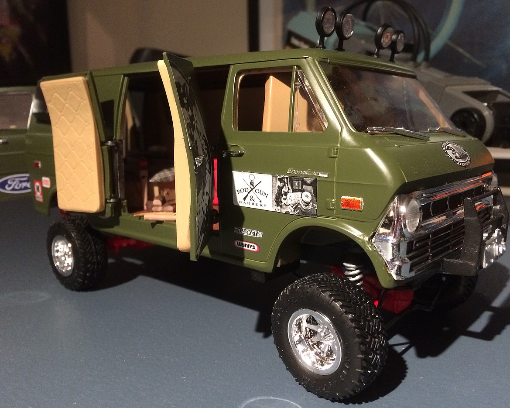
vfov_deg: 47.1
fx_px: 468
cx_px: 267
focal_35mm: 31
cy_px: 203
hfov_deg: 57.2
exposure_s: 1/30
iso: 320
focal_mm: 4.15
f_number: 2.2
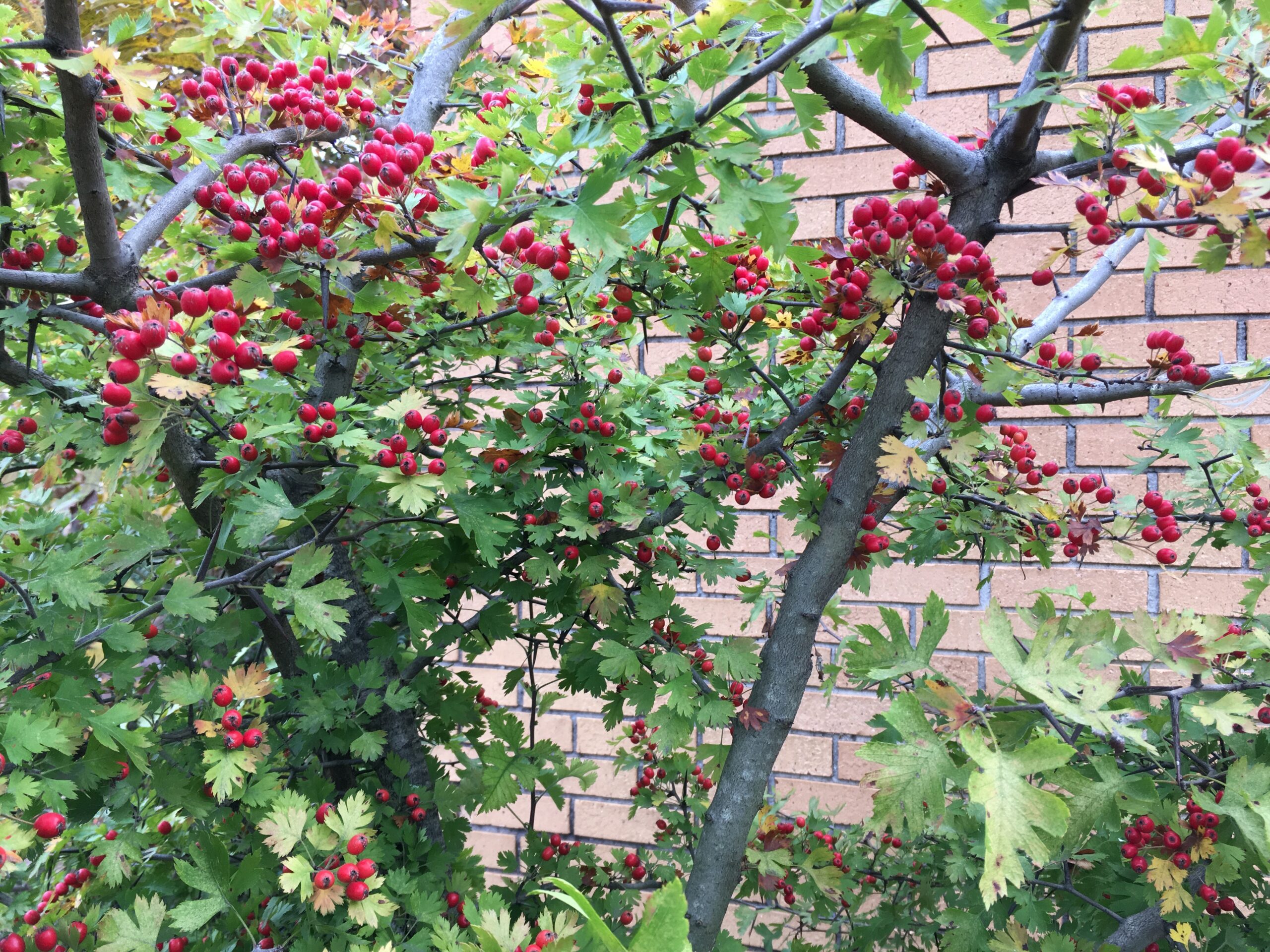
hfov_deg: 61.7
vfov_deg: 48.2
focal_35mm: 29
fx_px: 1064
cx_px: 635
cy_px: 476
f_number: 2.2
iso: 32
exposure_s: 1/120
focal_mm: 4.15
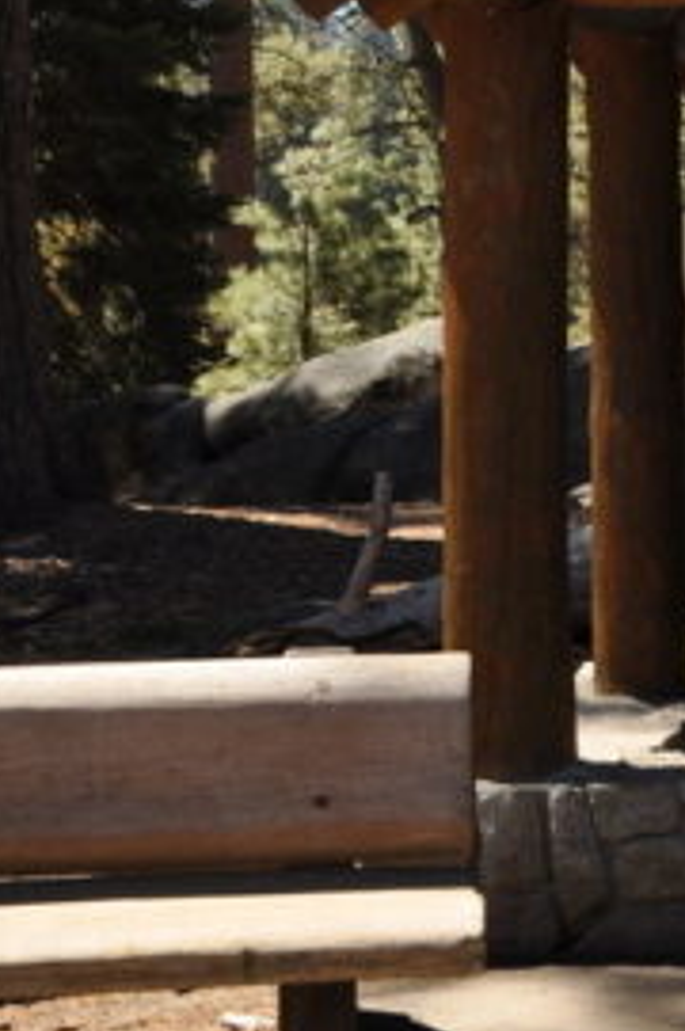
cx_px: 1309
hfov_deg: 10.6
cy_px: 129
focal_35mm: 119
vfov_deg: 17.0
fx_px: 3405
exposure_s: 1/200
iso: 200
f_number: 7.1
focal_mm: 28
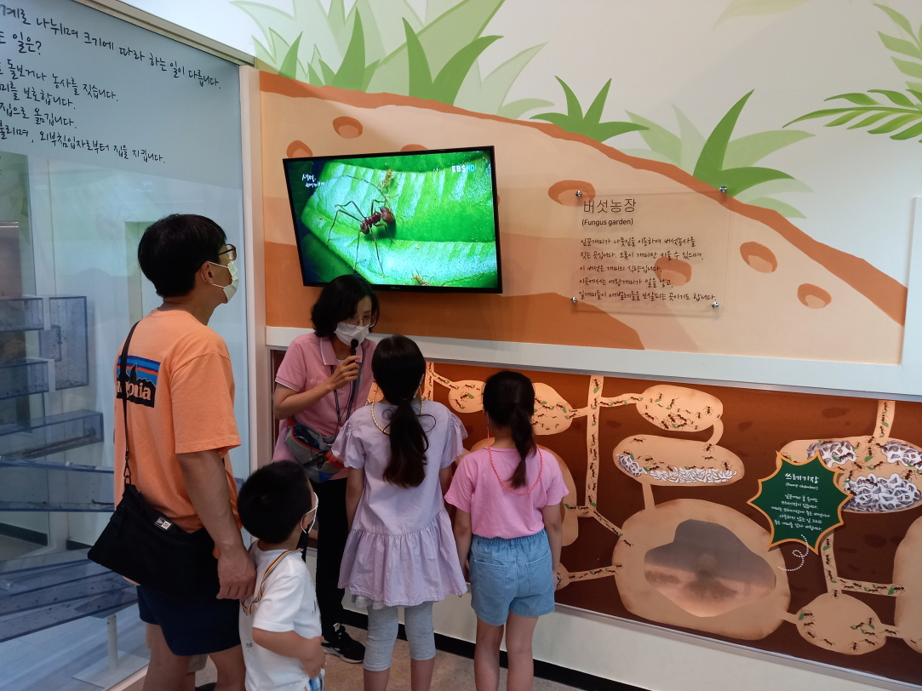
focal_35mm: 25
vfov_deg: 54.9
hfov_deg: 69.4
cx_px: 461
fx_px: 666
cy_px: 346
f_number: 2
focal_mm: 4.6
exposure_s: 1/29
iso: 160
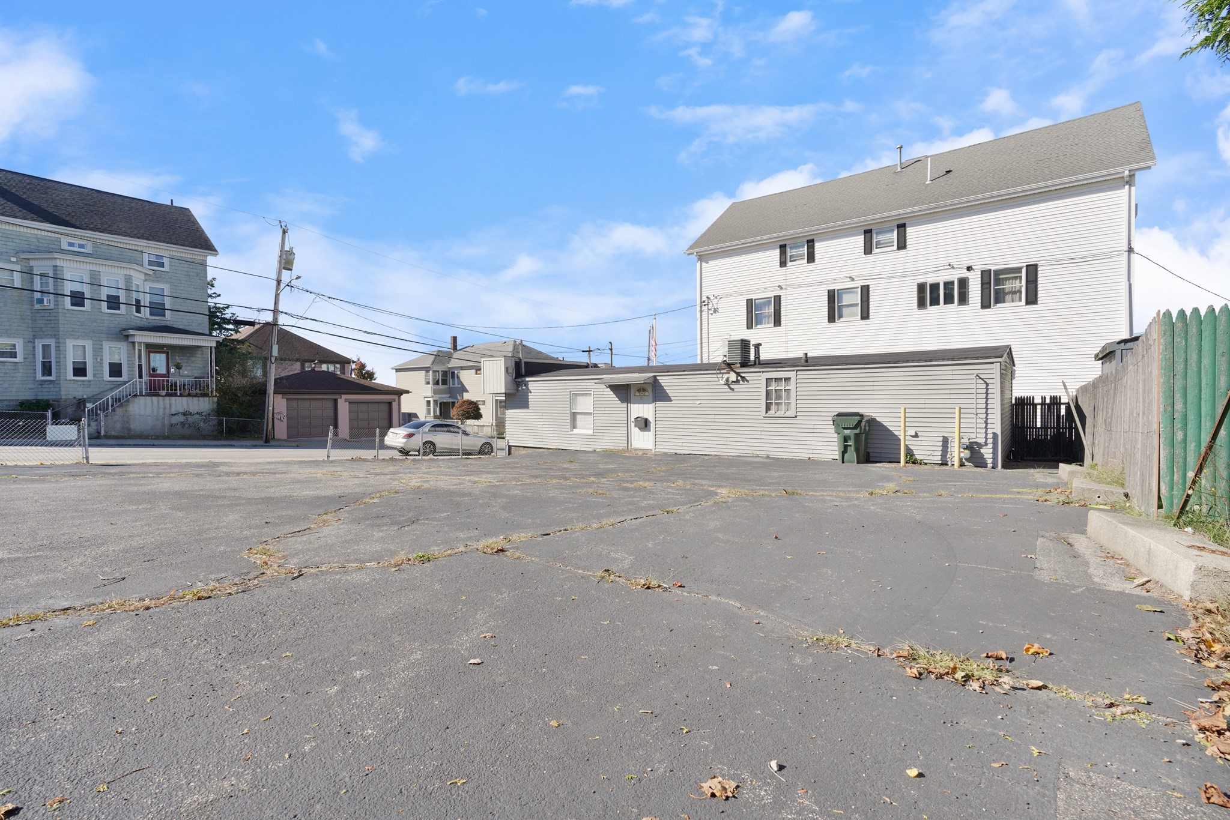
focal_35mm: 16
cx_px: 615
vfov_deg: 73.8
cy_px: 410
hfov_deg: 96.7
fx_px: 547
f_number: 8
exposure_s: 1/50
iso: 100
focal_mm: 16
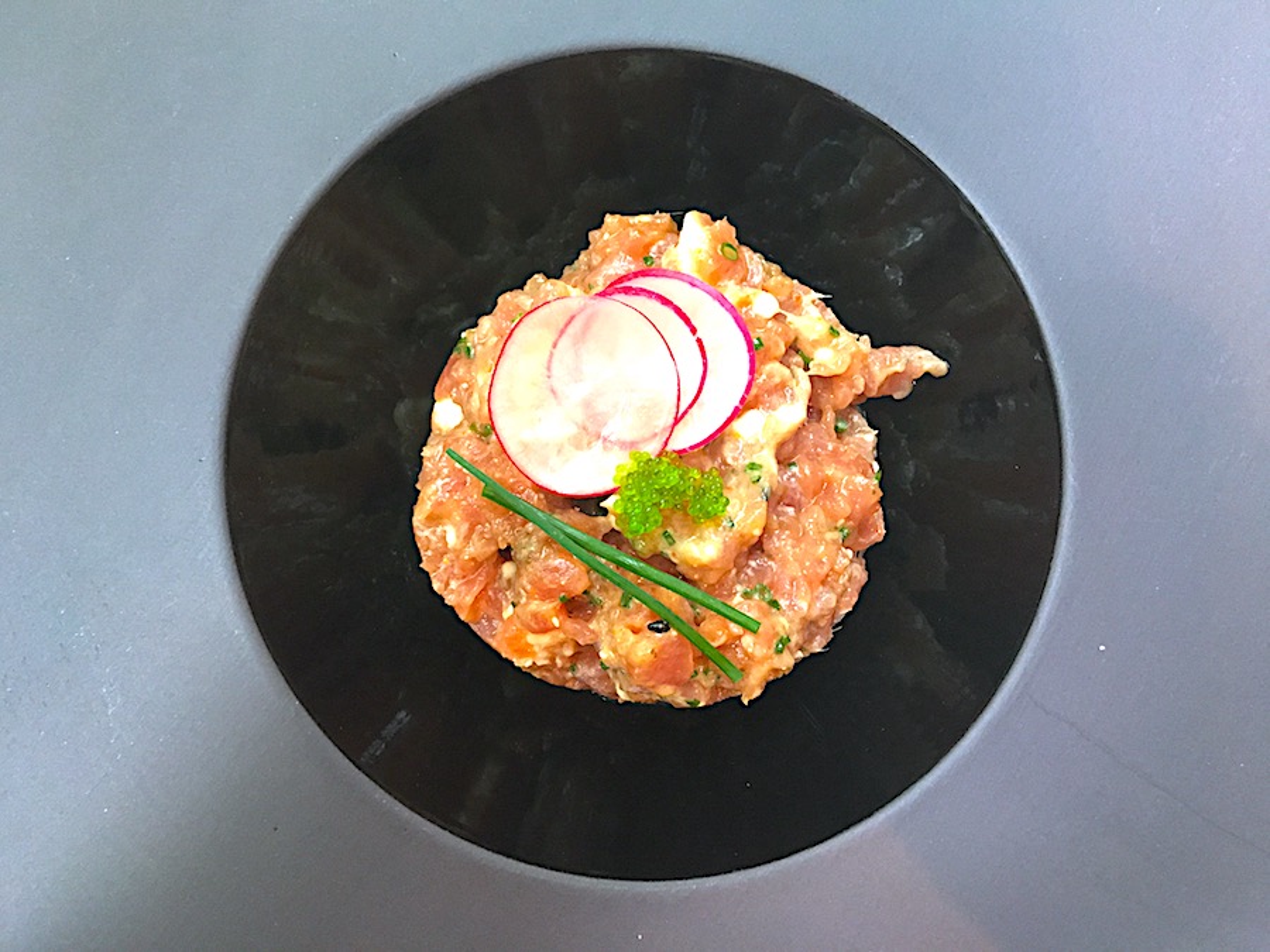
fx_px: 1064
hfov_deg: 61.7
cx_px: 635
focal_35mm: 29
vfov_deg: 48.2
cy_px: 476
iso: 200
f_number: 2.2
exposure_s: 1/17
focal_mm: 4.15
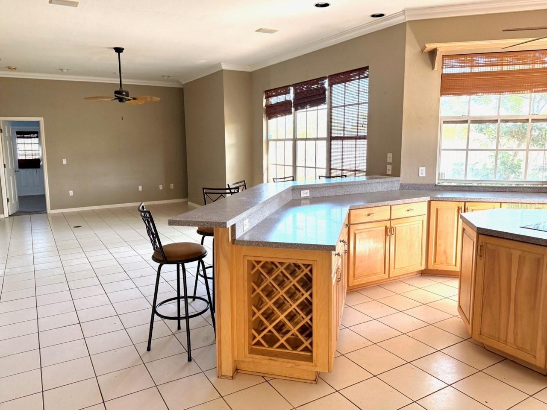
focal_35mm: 24
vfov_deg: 56.8
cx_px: 274
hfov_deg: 71.6
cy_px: 205
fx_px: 379
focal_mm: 6.76
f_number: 1.78
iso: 200
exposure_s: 1/103
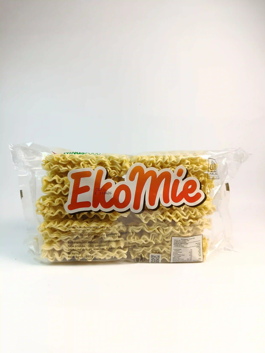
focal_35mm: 24
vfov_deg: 71.6
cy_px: 176
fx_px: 245
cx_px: 132
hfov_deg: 56.8
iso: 180
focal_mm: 5.24
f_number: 1.7
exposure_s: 1/100
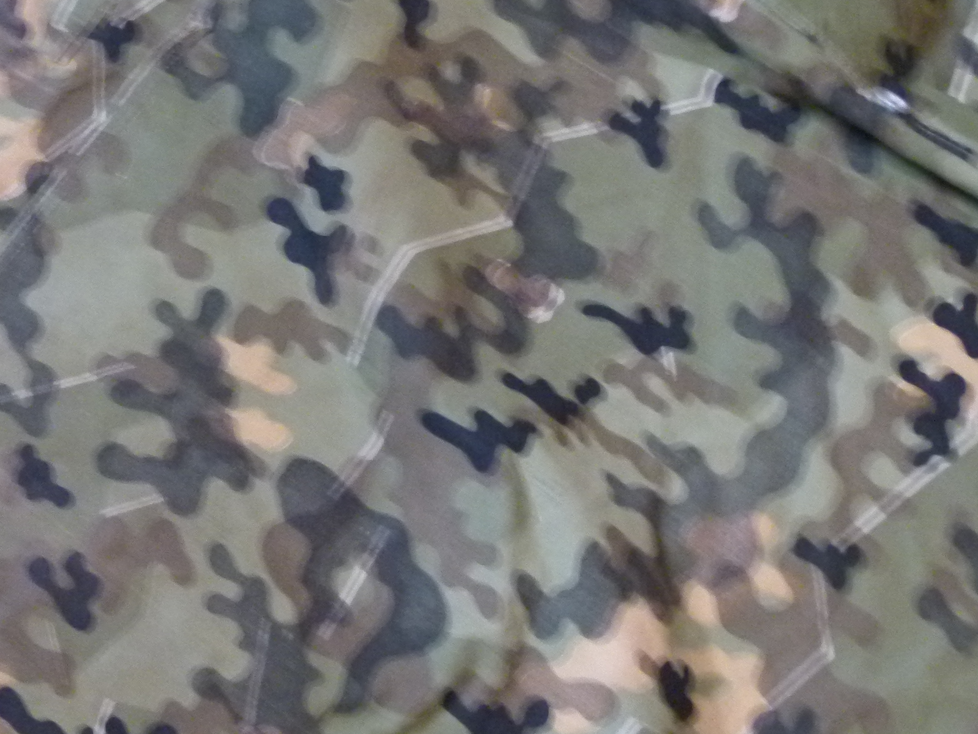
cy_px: 174
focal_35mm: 81
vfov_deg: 18.1
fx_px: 2289
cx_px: -5
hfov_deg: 23.1
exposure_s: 1/8
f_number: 3.1
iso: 400
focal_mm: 7.3
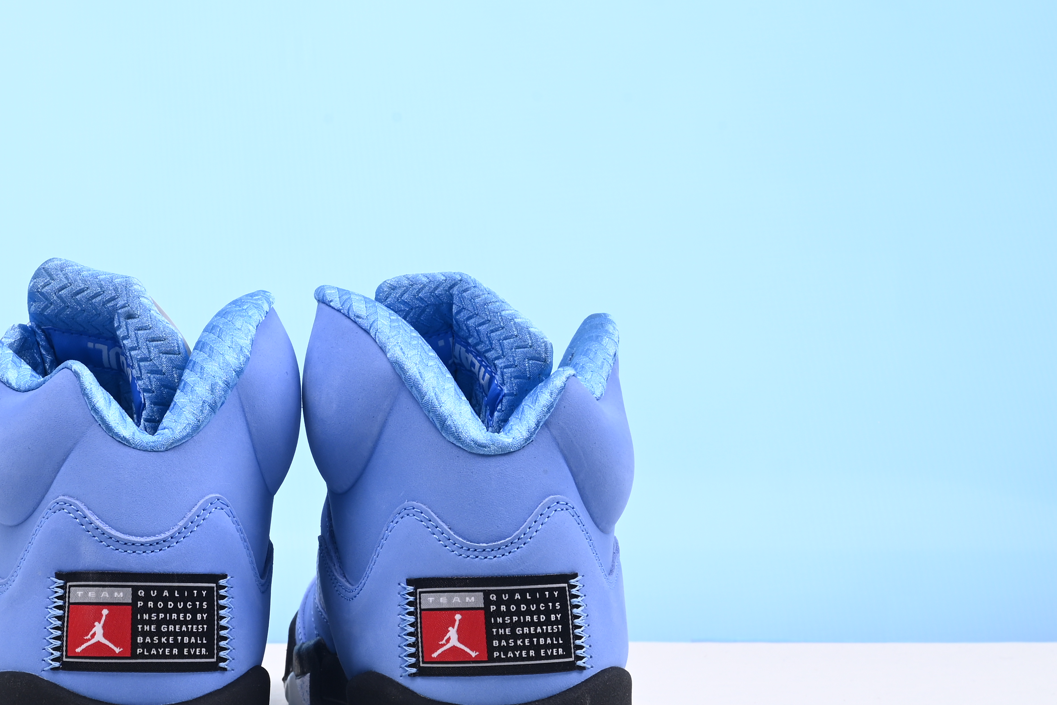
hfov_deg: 24.7
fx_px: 2379
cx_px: 252
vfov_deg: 16.8
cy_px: 442
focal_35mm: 81
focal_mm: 41
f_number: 16
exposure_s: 1/2
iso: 100
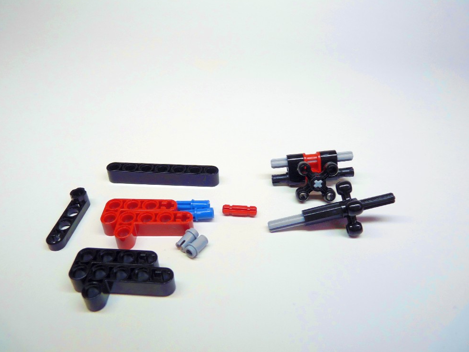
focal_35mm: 28
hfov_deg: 63.4
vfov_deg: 49.8
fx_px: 380
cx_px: 230
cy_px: 177
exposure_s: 1/30
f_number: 2.8
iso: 100
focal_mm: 4.8
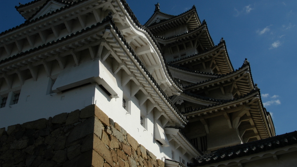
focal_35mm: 38
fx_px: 299
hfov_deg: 52.8
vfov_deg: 31.2
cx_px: 150
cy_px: 76
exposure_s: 1/500
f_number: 11
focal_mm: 24
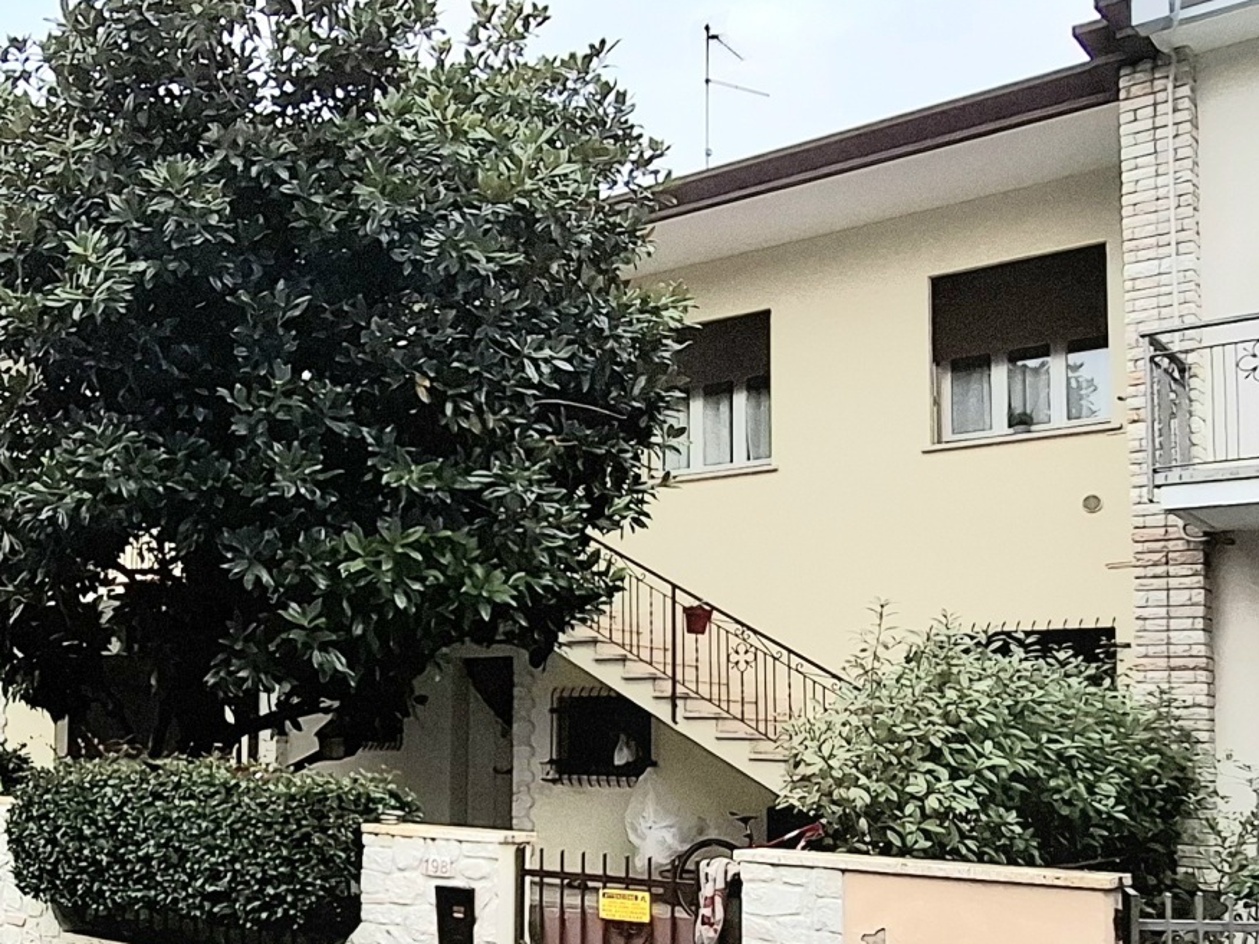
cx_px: 273
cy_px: 657
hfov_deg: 46.7
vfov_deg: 37.2
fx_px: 1382
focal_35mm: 38
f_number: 2.2
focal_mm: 1.74
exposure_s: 1/161
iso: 40
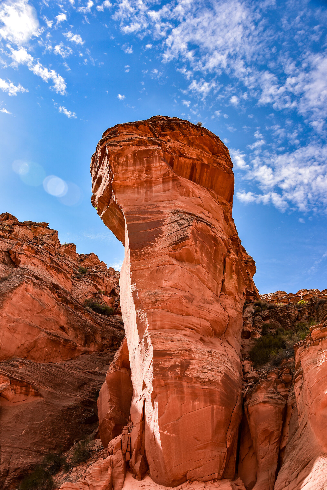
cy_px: 245
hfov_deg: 46.4
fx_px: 381
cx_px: 164
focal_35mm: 28
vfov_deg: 65.5
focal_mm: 28
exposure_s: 1/400
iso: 160
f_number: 6.3
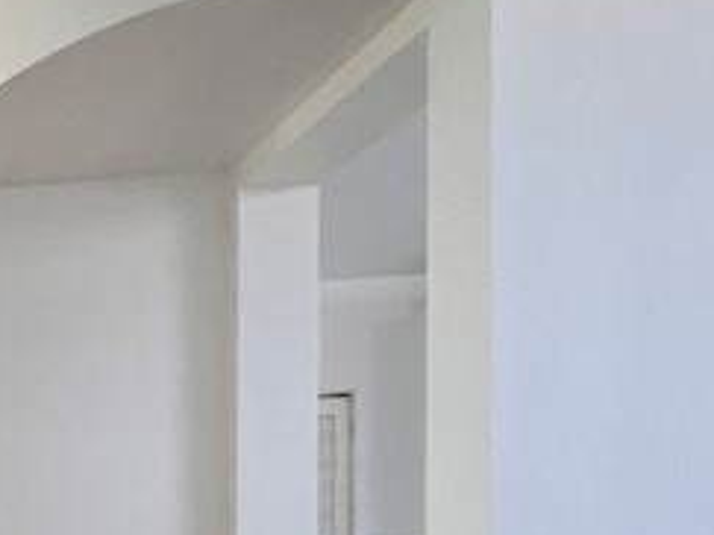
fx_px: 1216
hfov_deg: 22.5
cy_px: 666
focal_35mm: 59
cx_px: -507
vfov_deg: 22.5
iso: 64
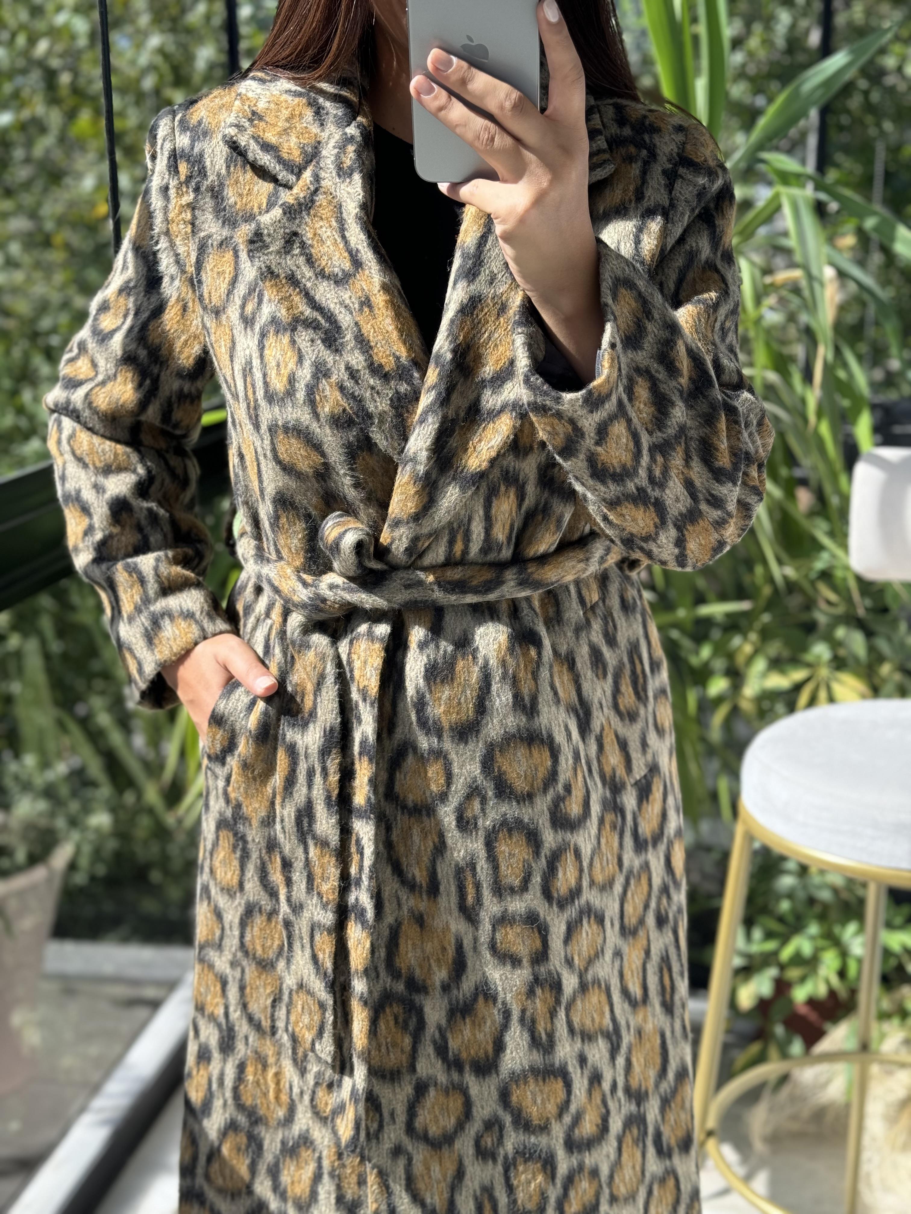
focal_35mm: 48
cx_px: 456
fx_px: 1684
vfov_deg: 39.7
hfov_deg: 30.3
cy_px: 607
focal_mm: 6.76
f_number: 1.78
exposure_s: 1/362
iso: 64
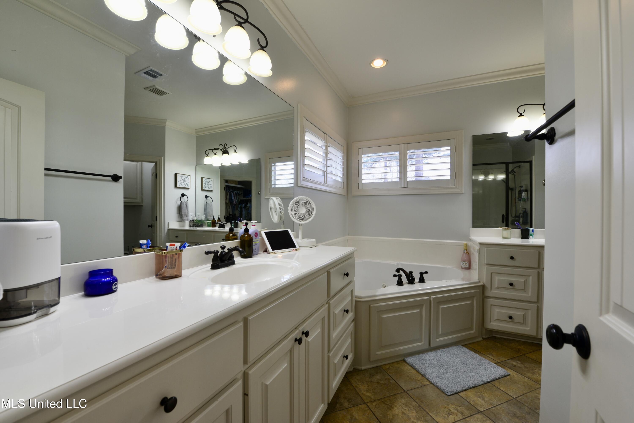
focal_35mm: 14
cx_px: 317
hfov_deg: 104.2
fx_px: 247
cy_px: 212
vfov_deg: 81.2
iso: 400
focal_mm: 14
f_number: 8
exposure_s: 1/30
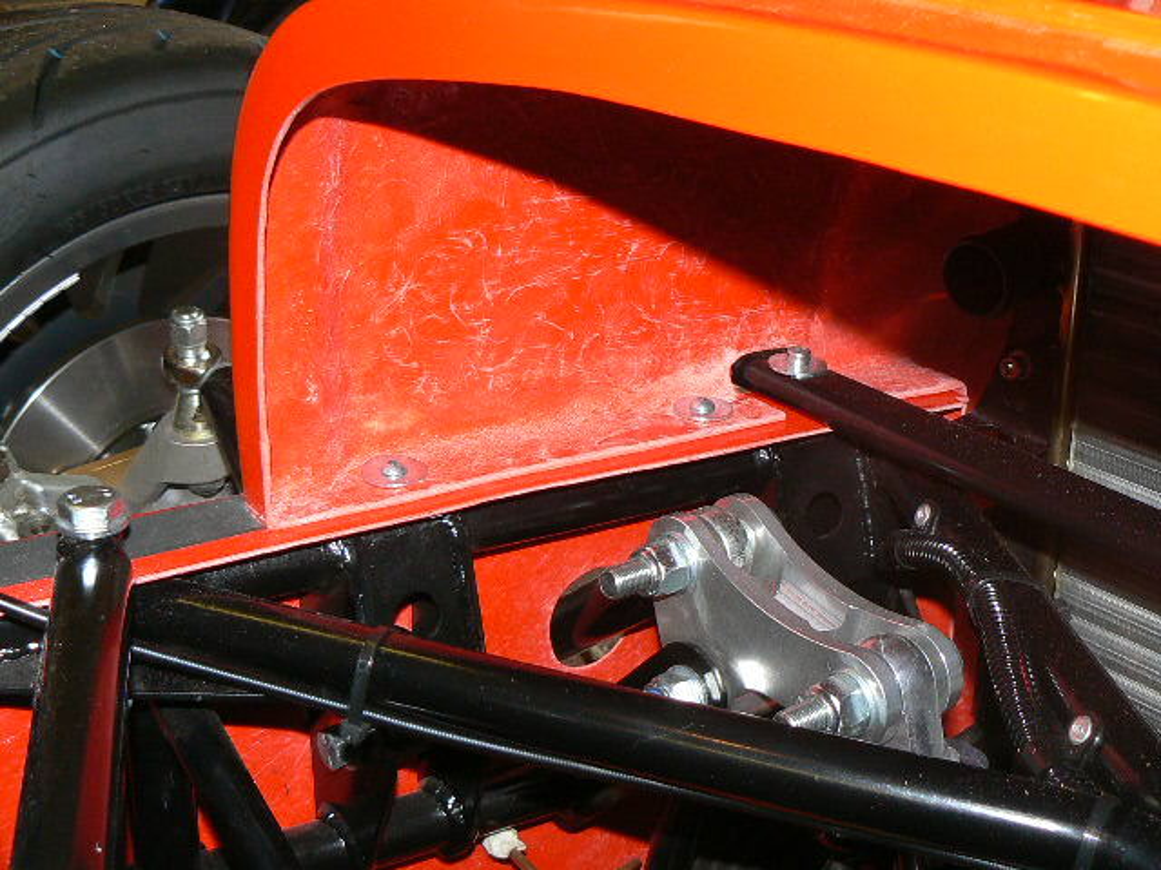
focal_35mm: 49
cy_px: 435
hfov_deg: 38.9
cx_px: 580
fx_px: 1643
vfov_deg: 29.7
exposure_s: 1/30
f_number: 2.8
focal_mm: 6
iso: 100
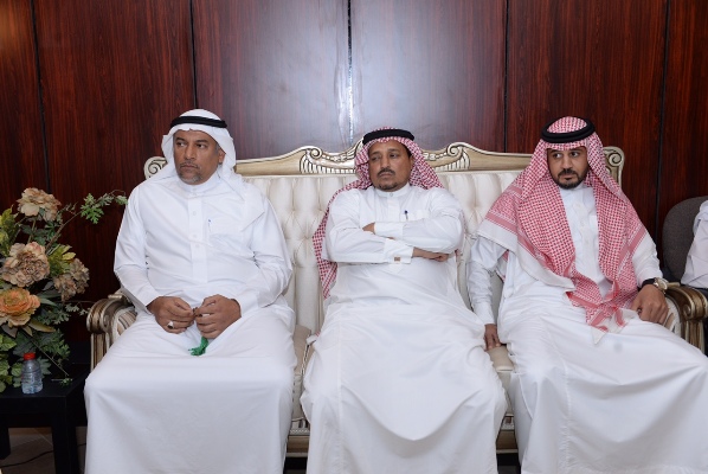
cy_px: 237
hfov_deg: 55.7
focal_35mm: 34
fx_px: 669
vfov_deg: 39.0
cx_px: 354
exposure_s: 1/100
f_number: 5
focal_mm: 34
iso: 640
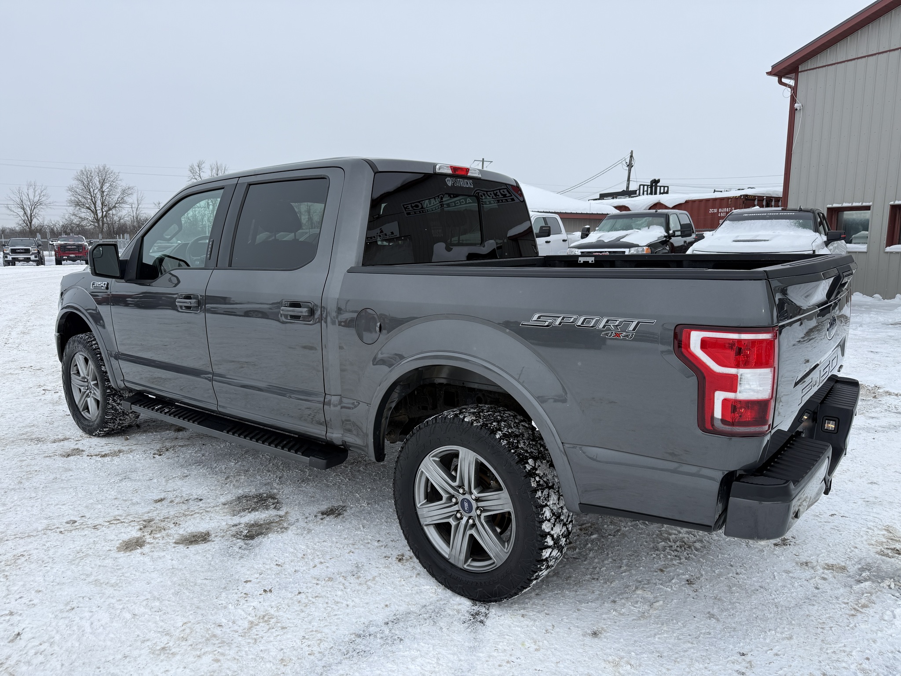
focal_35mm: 24
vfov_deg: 56.8
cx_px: 450
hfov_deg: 71.6
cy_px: 338
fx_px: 625
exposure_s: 1/2611
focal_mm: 6.76
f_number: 1.78
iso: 80
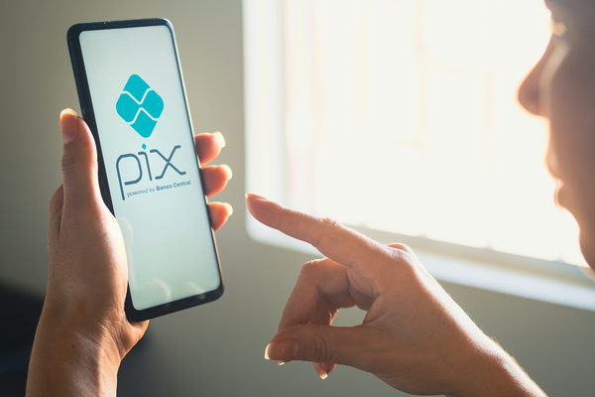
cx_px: 298
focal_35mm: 75
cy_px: 198
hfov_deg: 27.0
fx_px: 1239
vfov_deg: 18.2
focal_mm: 50
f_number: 2.8
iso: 160
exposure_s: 1/100
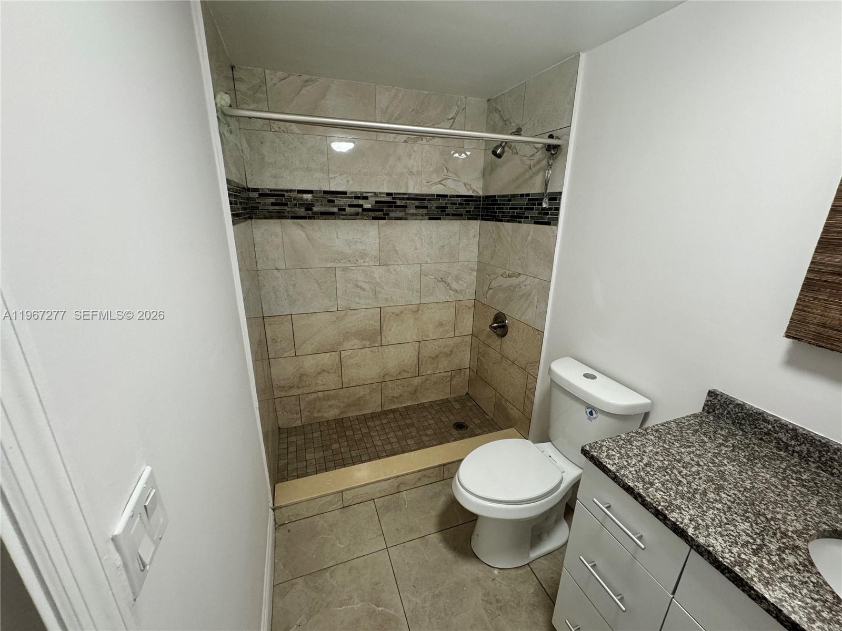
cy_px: 316
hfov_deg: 102.1
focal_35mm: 14
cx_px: 421
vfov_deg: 85.7
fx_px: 341
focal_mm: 2.22
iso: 200
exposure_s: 1/60
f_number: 2.2
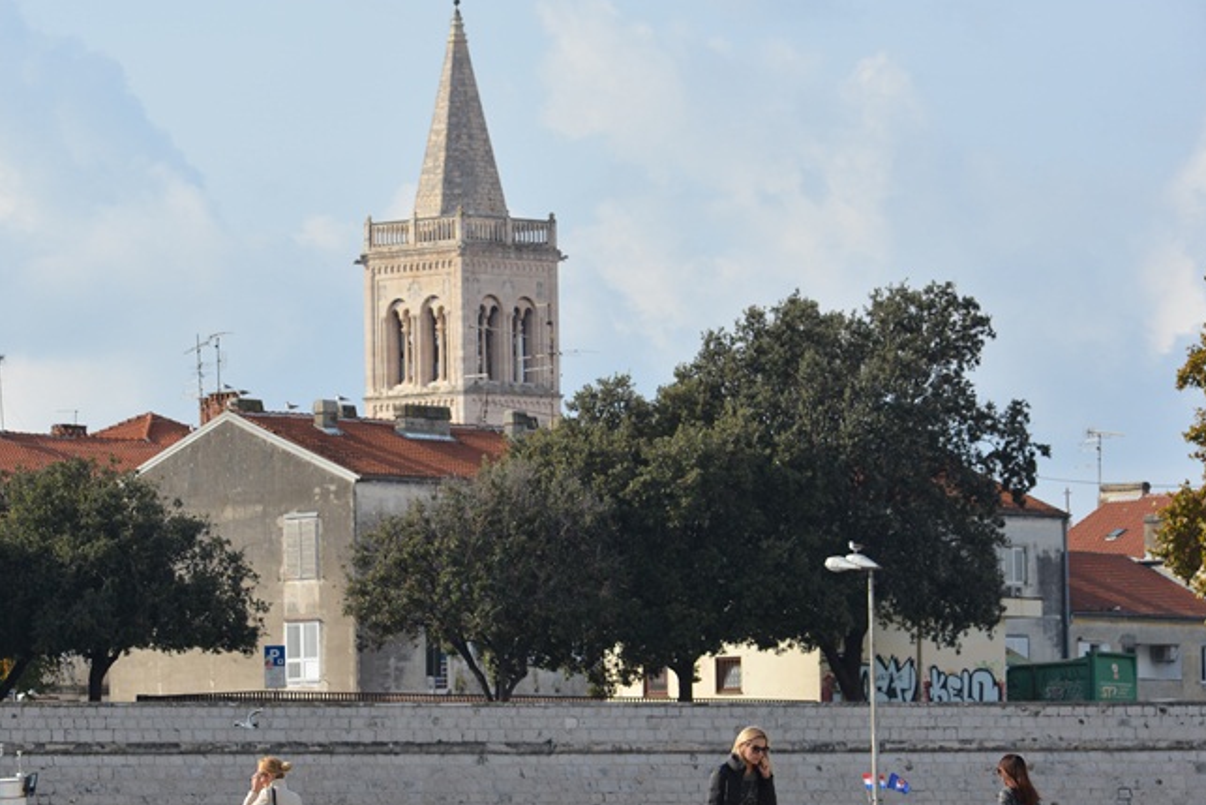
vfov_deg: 5.8
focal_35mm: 238
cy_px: 470
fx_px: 7974
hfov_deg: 8.6
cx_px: 439
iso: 160
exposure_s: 1/400
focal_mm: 170
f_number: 9
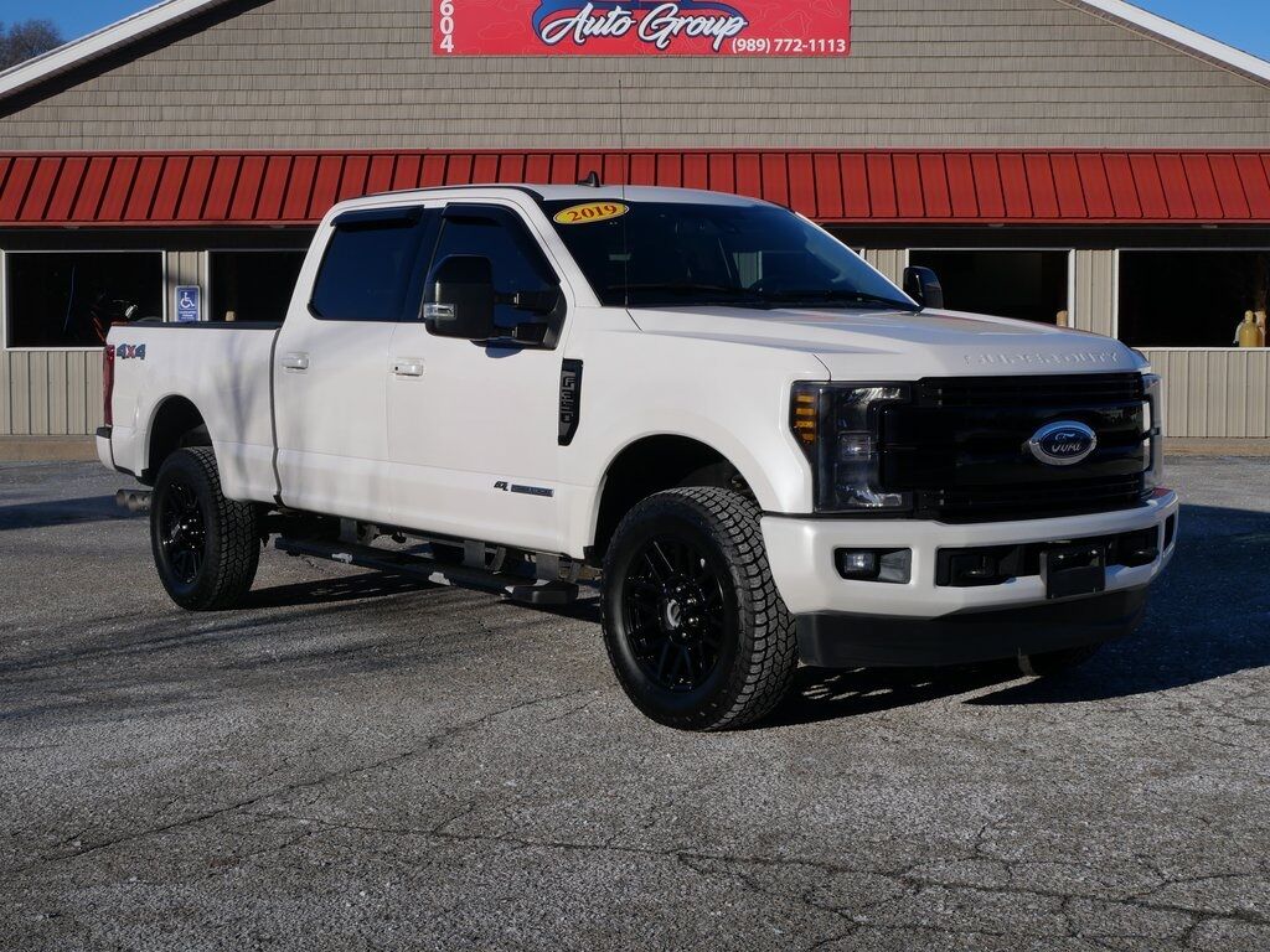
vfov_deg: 29.1
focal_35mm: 50
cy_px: 476
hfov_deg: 38.2
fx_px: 1834
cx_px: 635
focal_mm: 25
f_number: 13
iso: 200
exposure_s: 1/500
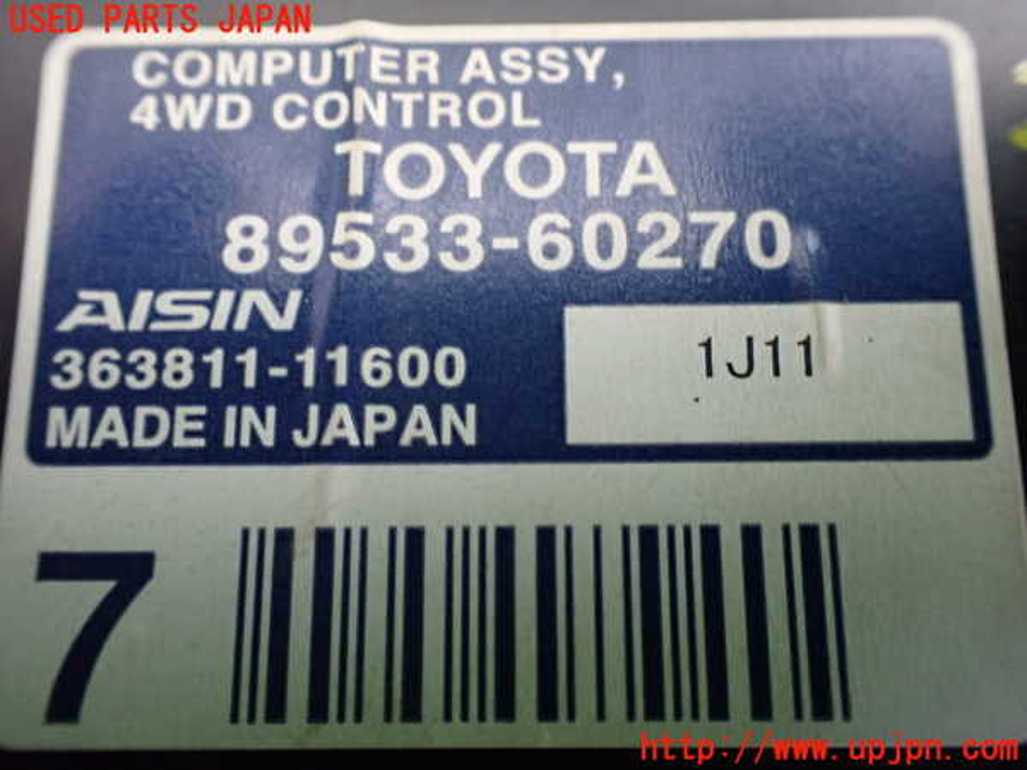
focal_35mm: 30
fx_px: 890
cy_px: 385
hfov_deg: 60.0
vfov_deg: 46.8
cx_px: 514
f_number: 2.3
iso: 800
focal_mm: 5.4
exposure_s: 1/40
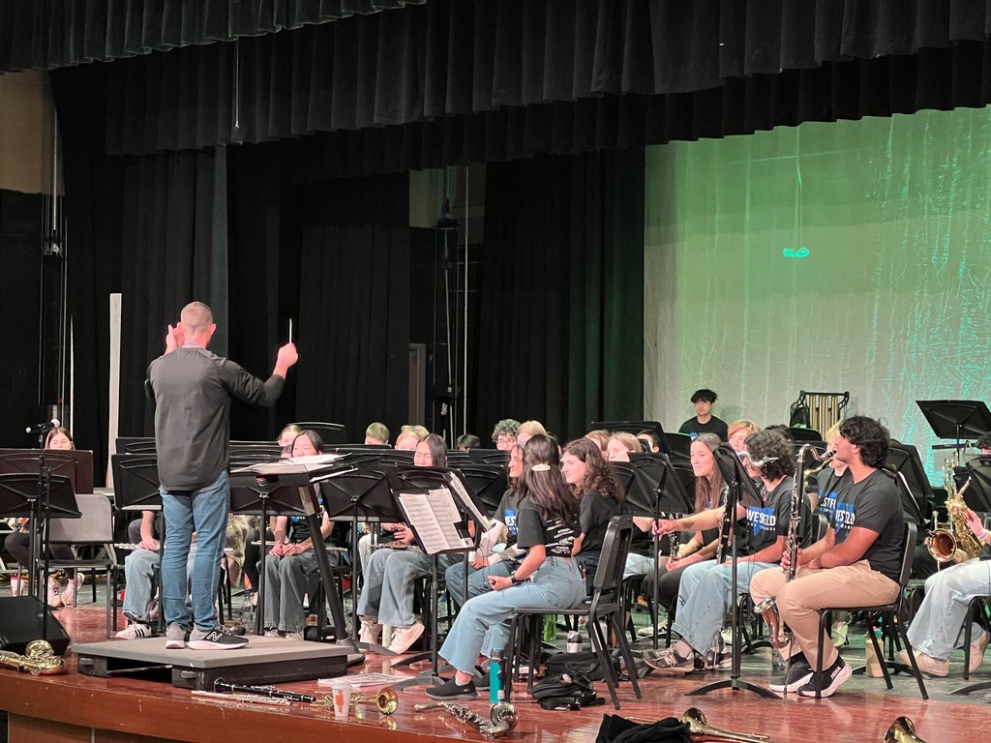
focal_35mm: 77
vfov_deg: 19.1
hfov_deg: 25.3
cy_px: 372
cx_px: 496
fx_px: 2204
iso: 800
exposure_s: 1/40
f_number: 2.8
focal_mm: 9
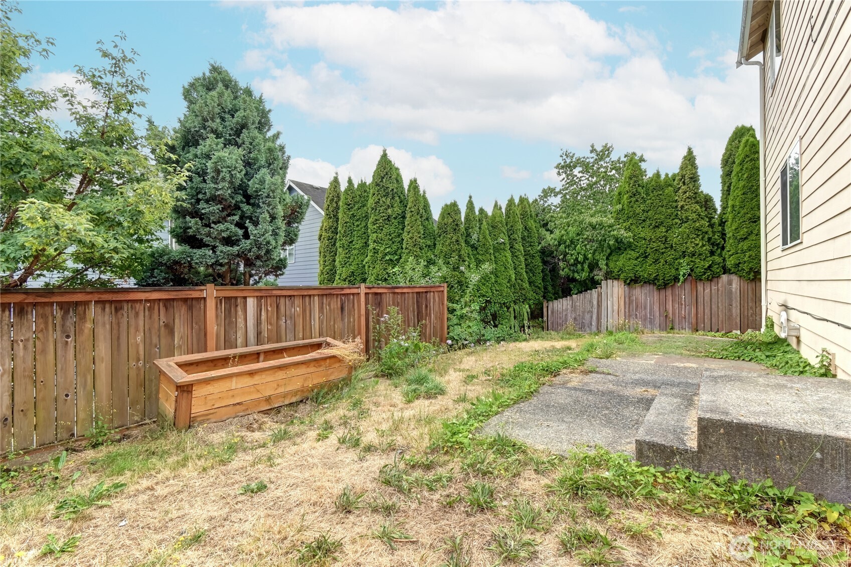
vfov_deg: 77.3
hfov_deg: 100.4
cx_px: 426
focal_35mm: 15
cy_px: 284
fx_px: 355
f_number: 11
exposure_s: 1/50
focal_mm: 10
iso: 500
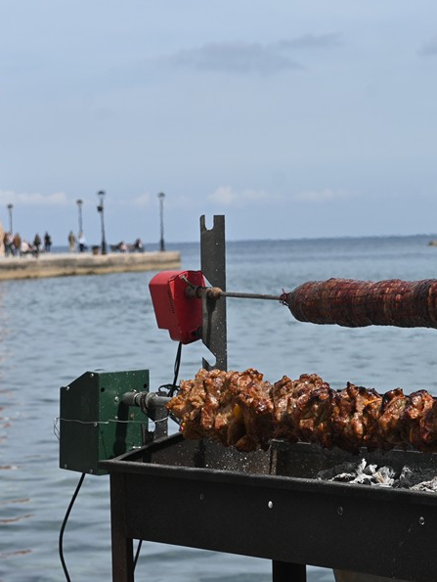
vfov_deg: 18.0
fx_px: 1833
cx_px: 412
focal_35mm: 109
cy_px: 291
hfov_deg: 13.5
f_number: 6.3
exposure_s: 1/800
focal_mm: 50
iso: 100
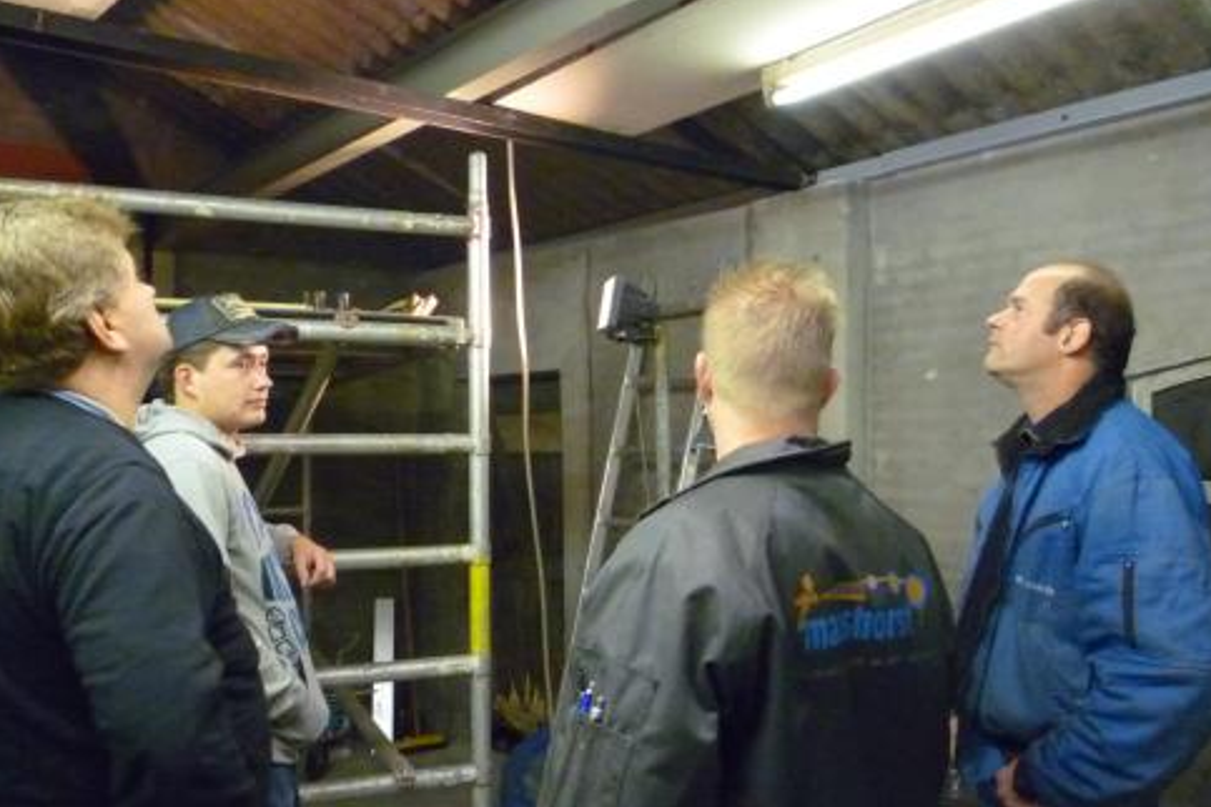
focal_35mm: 31
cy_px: 434
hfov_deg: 60.3
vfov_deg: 42.3
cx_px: 597
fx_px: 1043
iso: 800
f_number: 3.3
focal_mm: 5.2
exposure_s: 1/30
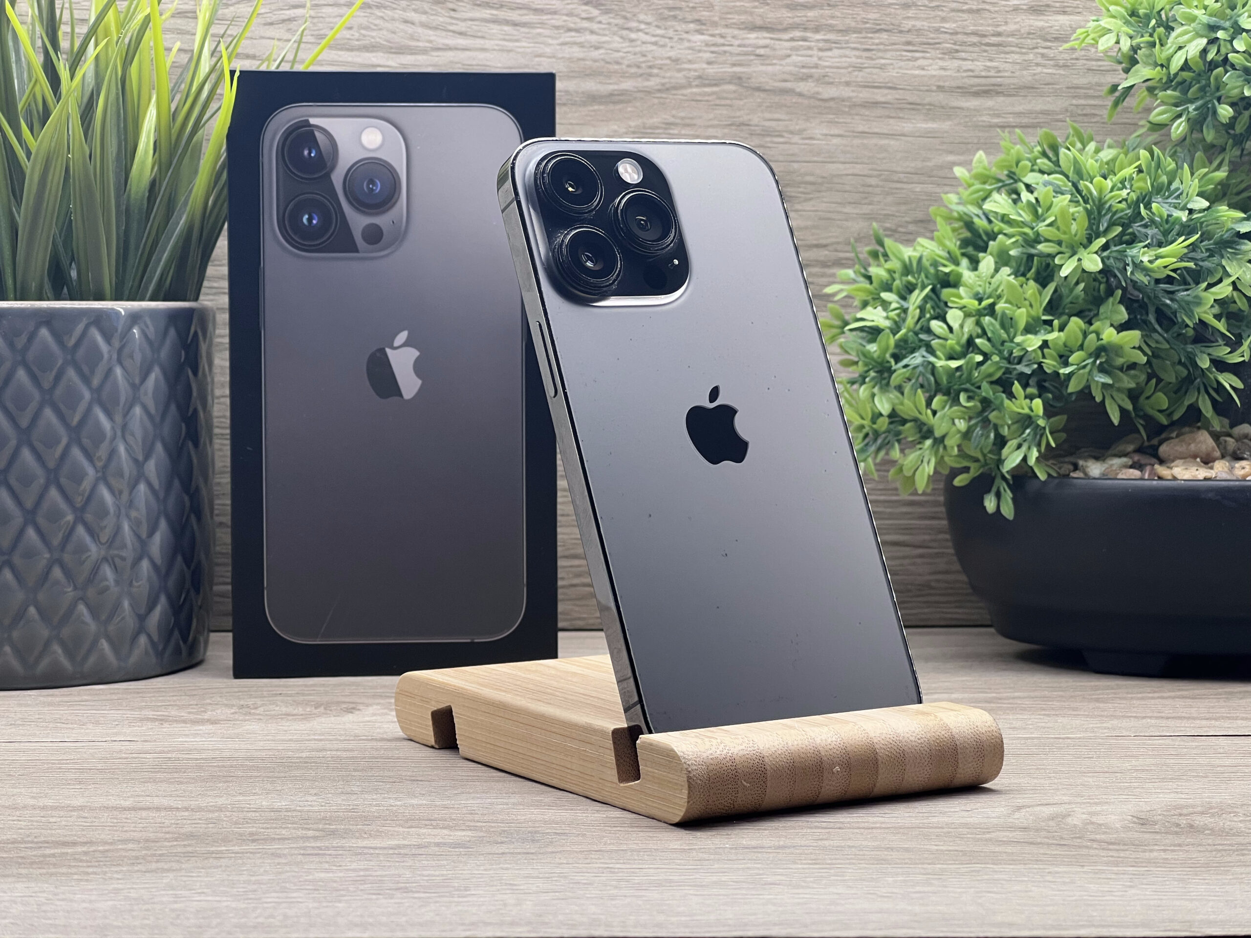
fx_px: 2783
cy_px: 469
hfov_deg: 25.3
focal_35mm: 77
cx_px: 626
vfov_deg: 19.1
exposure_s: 1/100
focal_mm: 9
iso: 100
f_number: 2.8
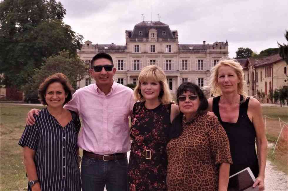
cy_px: 96
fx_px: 511
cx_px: 144
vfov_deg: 21.1
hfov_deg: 31.5
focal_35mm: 64
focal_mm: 42.5
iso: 3200
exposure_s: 1/3200
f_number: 13
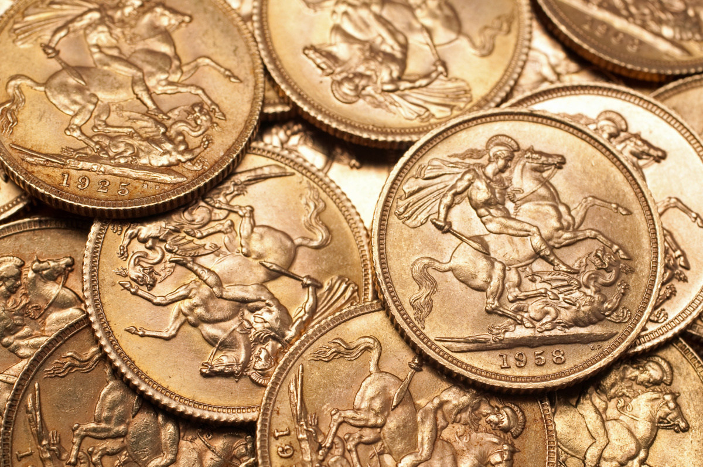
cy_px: 234
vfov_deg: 18.1
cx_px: 352
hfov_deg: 27.0
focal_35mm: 75
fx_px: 1463
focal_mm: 50
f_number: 14
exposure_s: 1/320
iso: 200
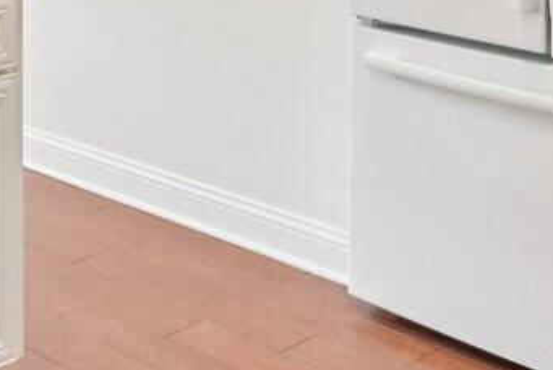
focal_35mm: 84
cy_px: -260
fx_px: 1291
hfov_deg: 21.0
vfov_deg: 14.6
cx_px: -240
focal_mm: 14
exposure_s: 1/15
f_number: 8
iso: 320
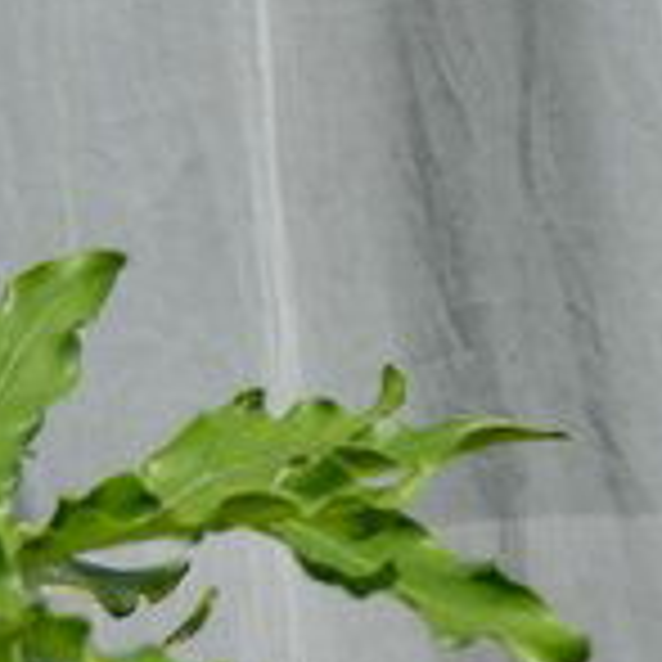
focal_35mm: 370
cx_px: 3513
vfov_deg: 4.6
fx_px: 8005
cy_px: 1441
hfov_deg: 4.1
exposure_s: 1/2500
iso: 100
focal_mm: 40
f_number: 3.5
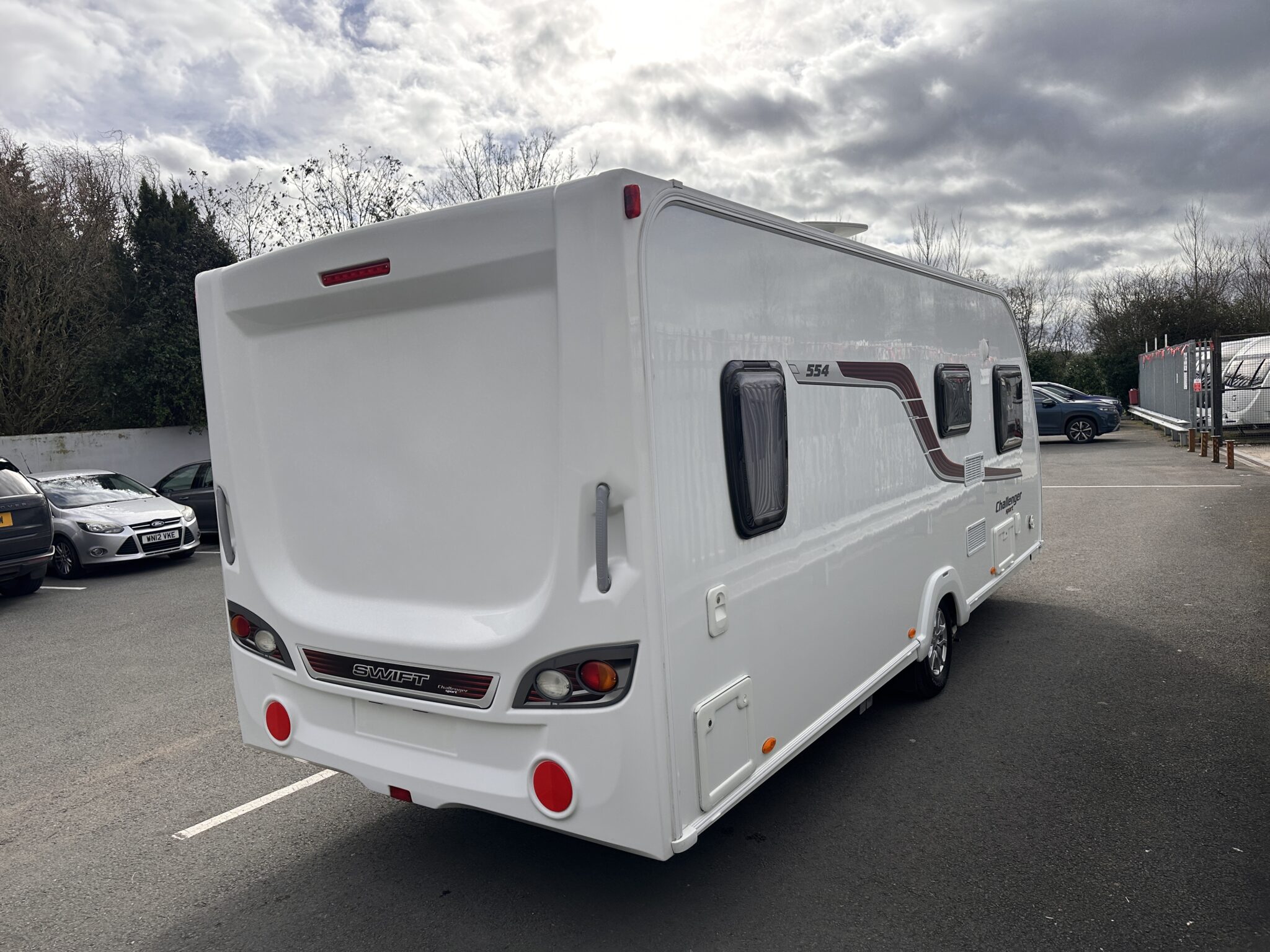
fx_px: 881
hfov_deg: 71.6
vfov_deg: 56.8
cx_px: 635
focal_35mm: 24
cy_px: 476
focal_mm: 6.86
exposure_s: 1/5525
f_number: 1.78
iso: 80
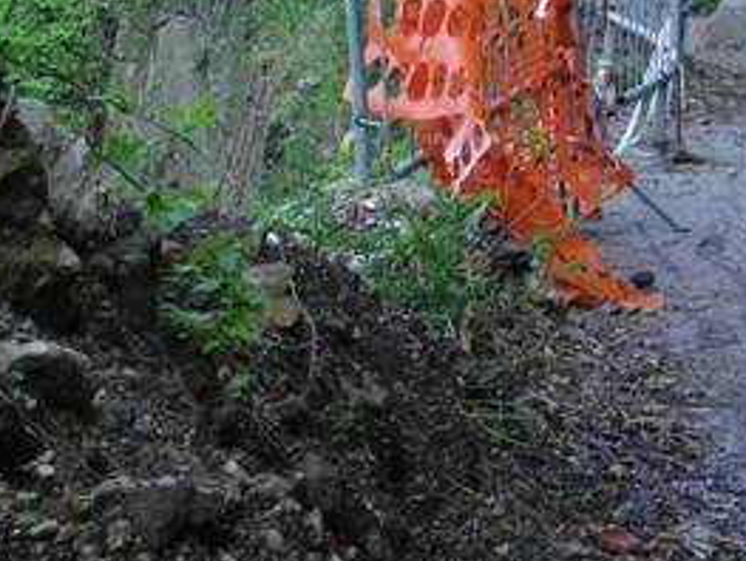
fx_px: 4963
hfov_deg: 8.6
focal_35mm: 230
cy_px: -51
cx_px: 499
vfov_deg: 6.4
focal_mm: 17.9
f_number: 5.3
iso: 160
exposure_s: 1/80
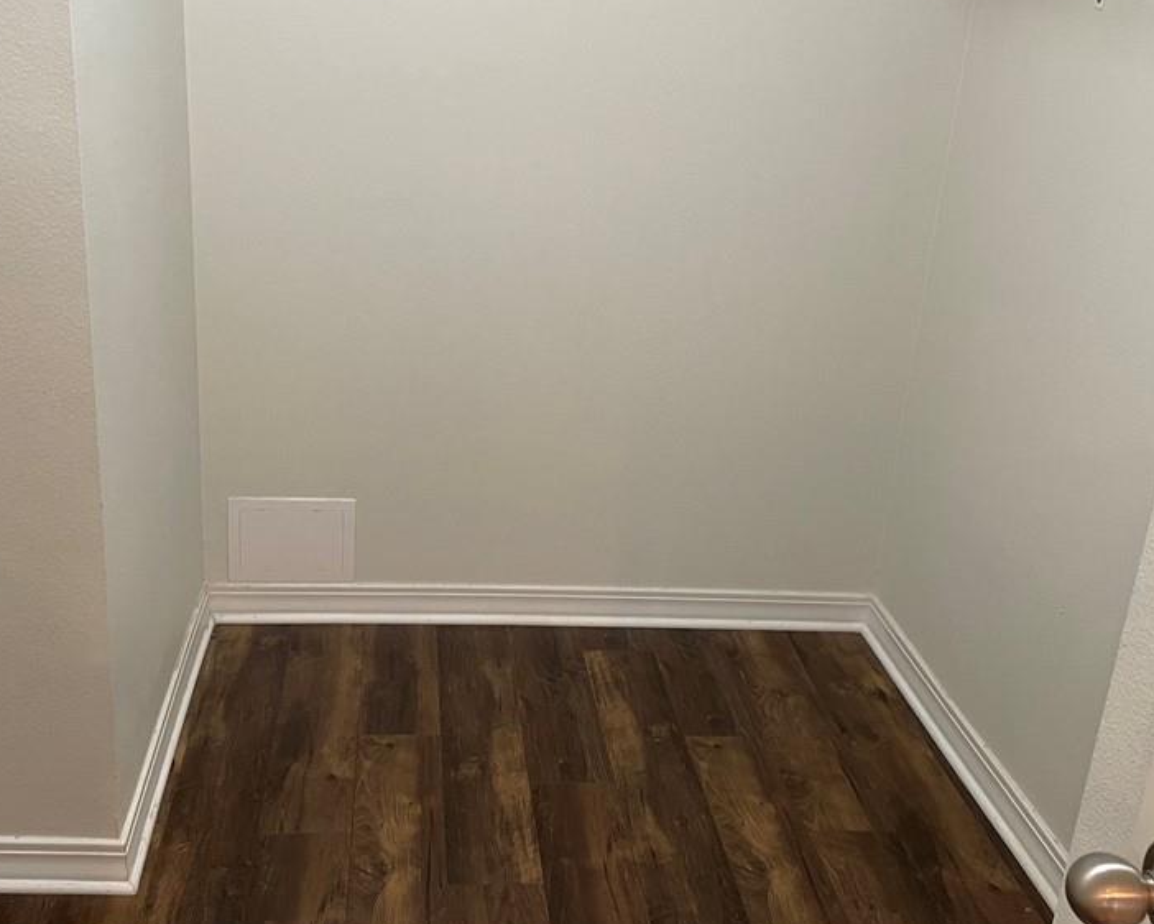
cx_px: 475
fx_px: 1264
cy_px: 421
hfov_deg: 48.8
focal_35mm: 37
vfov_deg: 40.1
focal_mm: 4.2
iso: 160
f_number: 1.6
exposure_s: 1/60
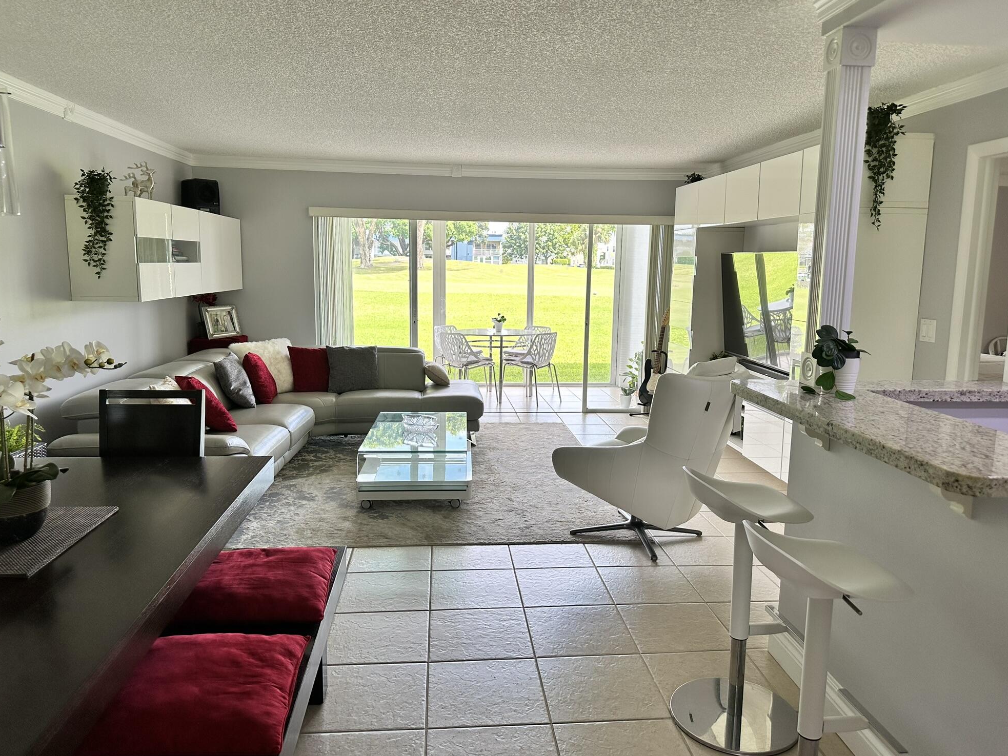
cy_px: 374
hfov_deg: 69.4
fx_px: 728
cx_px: 502
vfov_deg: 54.9
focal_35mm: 25
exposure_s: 1/127
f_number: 1.78
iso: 100
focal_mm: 6.86
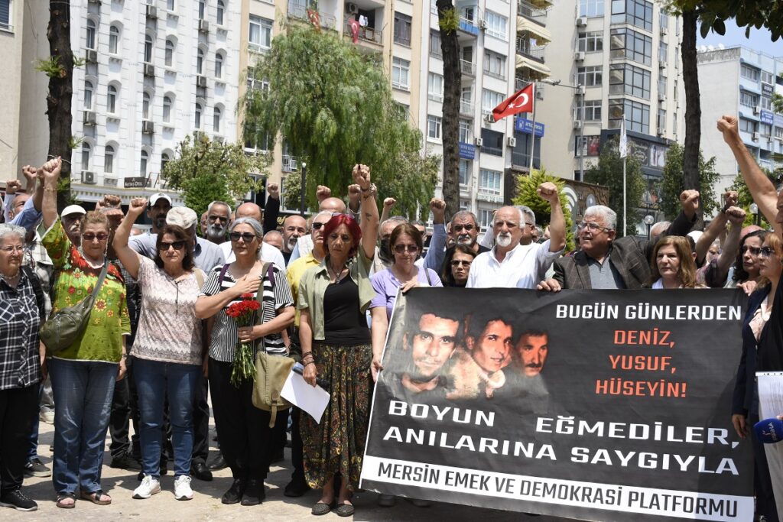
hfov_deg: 41.1
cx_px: 392
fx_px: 1044
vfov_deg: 28.1
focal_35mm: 48
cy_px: 261
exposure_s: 1/2000
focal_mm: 32
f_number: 6.3
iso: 400
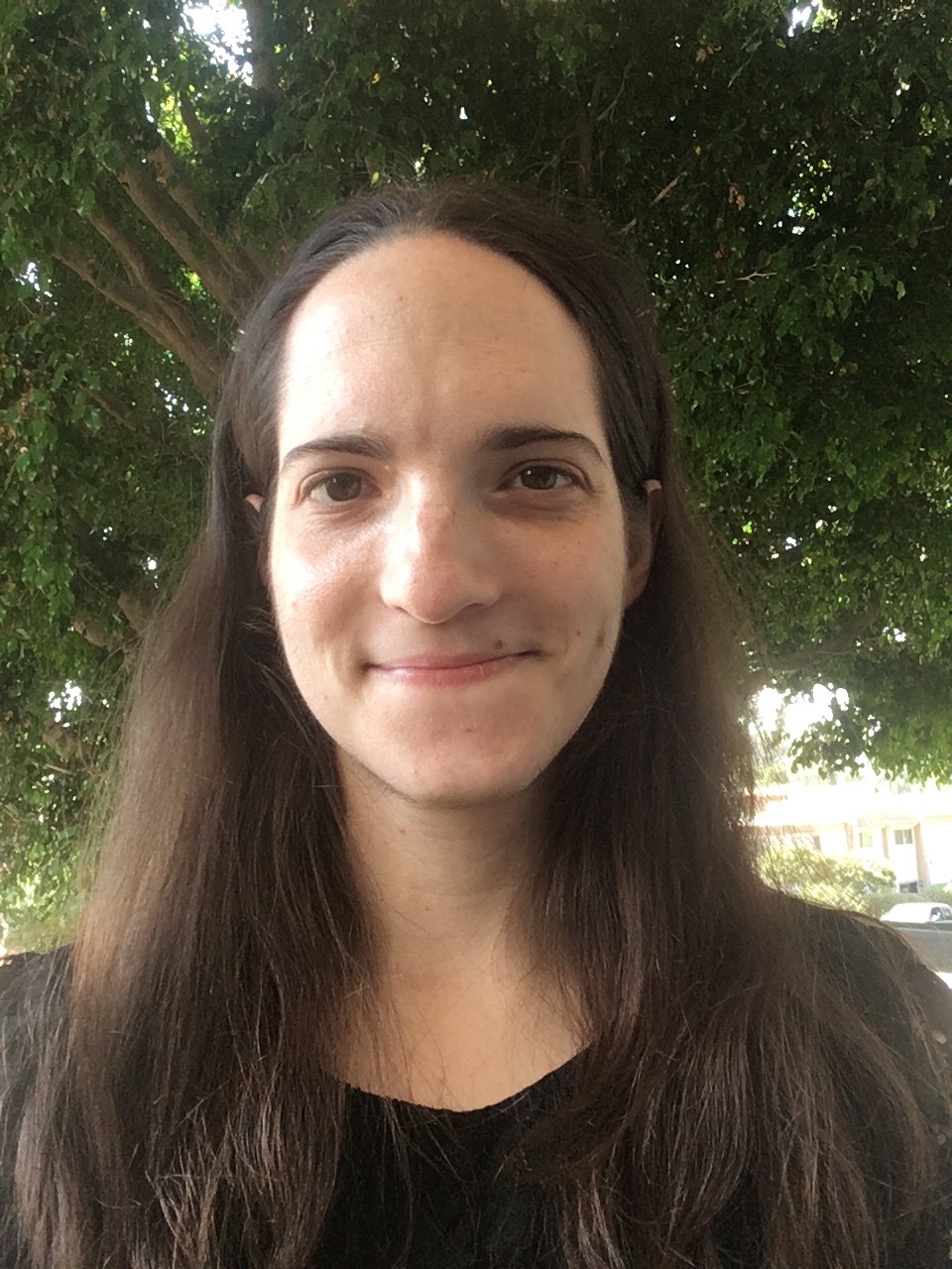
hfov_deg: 45.4
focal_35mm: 31
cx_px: 476
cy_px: 634
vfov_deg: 58.4
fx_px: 1137
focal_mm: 2.15
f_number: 2.4
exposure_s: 1/120
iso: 80
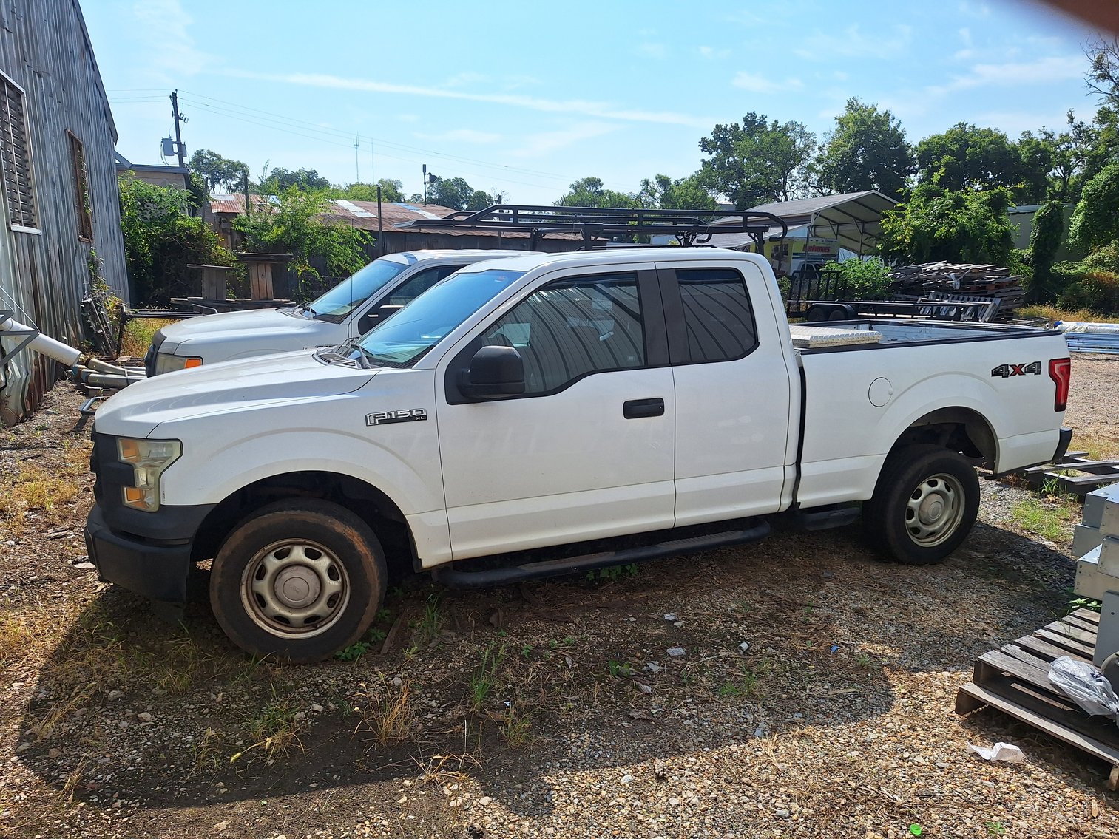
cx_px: 560
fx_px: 744
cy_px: 420
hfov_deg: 73.9
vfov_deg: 58.9
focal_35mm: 23
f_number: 1.8
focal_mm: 5.54
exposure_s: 1/4717
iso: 40
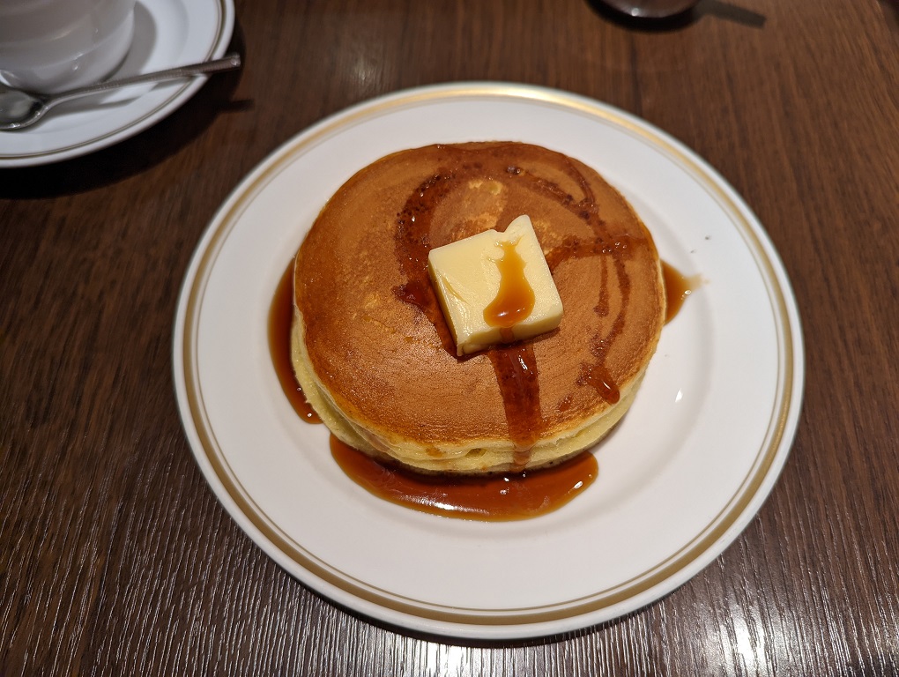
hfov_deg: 71.5
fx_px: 624
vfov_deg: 56.9
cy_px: 338
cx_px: 450
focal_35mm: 24
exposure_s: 1/27.1
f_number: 1.85
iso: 68
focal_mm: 6.81
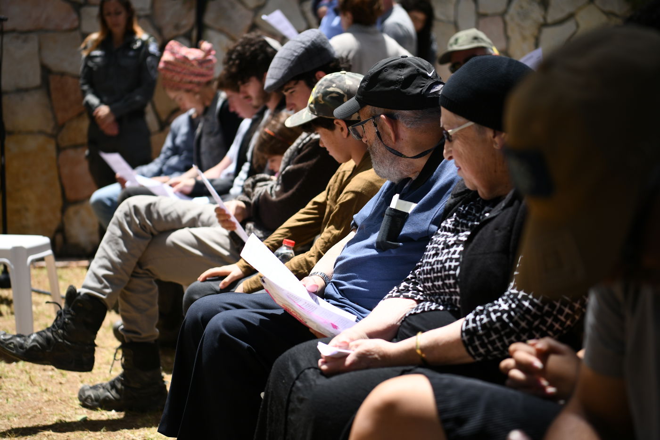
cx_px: 330
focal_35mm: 70
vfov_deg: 19.5
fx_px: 1283
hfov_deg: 28.8
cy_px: 220
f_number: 2.8
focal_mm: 70
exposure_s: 1/3200
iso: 320
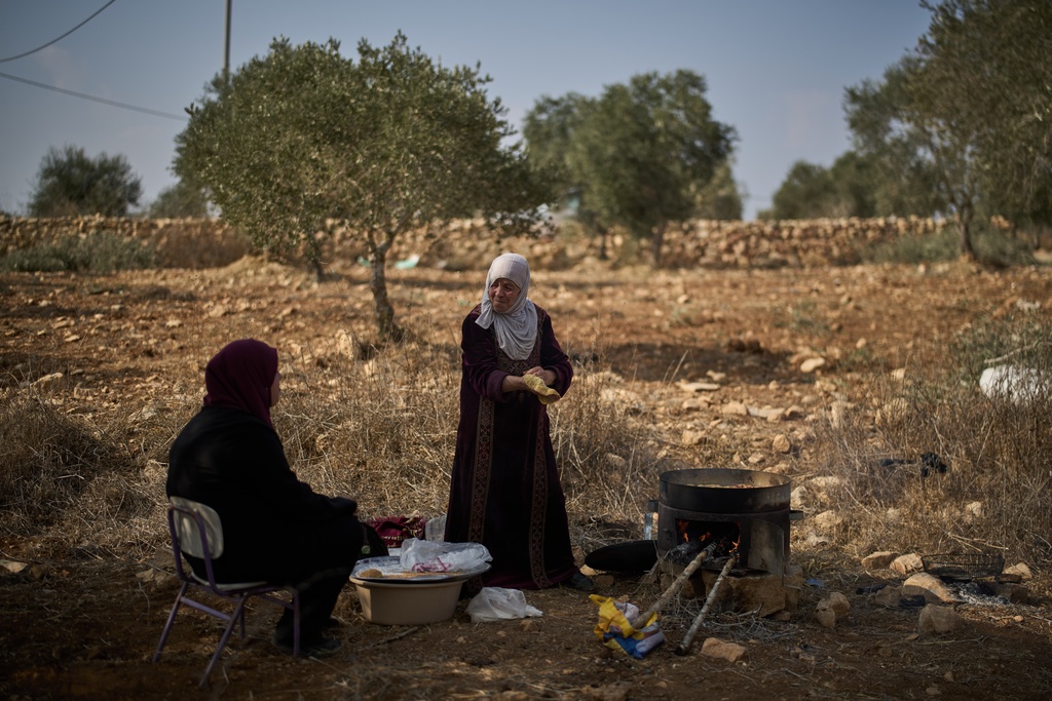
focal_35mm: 50
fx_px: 1461
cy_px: 350
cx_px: 526
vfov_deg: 27.0
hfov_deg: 39.6
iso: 100
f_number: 1.4
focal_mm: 50
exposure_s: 1/10000
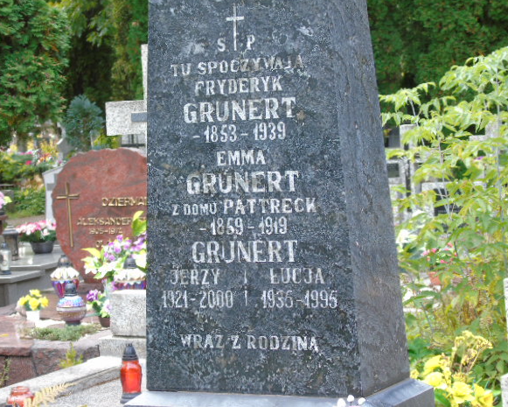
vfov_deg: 15.2
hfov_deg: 19.0
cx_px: 241
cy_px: 206
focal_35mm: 101
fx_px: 1519
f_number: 4.3
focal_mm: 17
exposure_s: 1/30
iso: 80
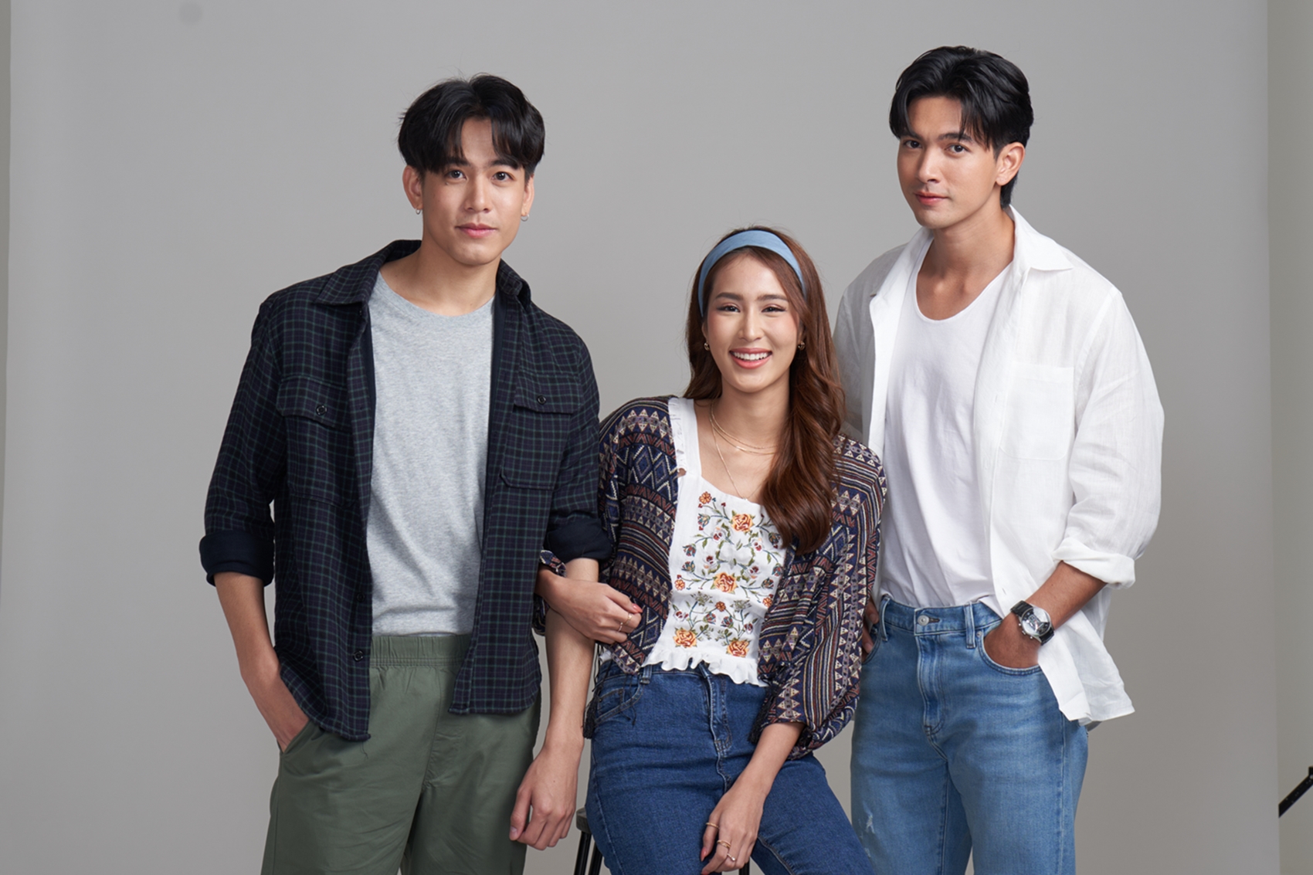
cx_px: 656
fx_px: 3975
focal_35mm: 109
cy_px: 438
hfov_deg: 18.8
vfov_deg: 12.6
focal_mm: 73
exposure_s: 1/125
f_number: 8
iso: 100
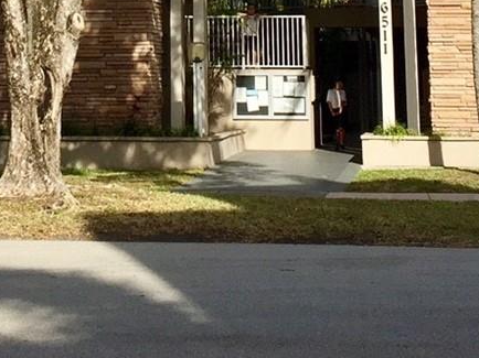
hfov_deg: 18.3
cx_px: 151
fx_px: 1480
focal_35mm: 107
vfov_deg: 12.8
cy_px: -250
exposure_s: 1/1980
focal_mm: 4.15
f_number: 2.2
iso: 32
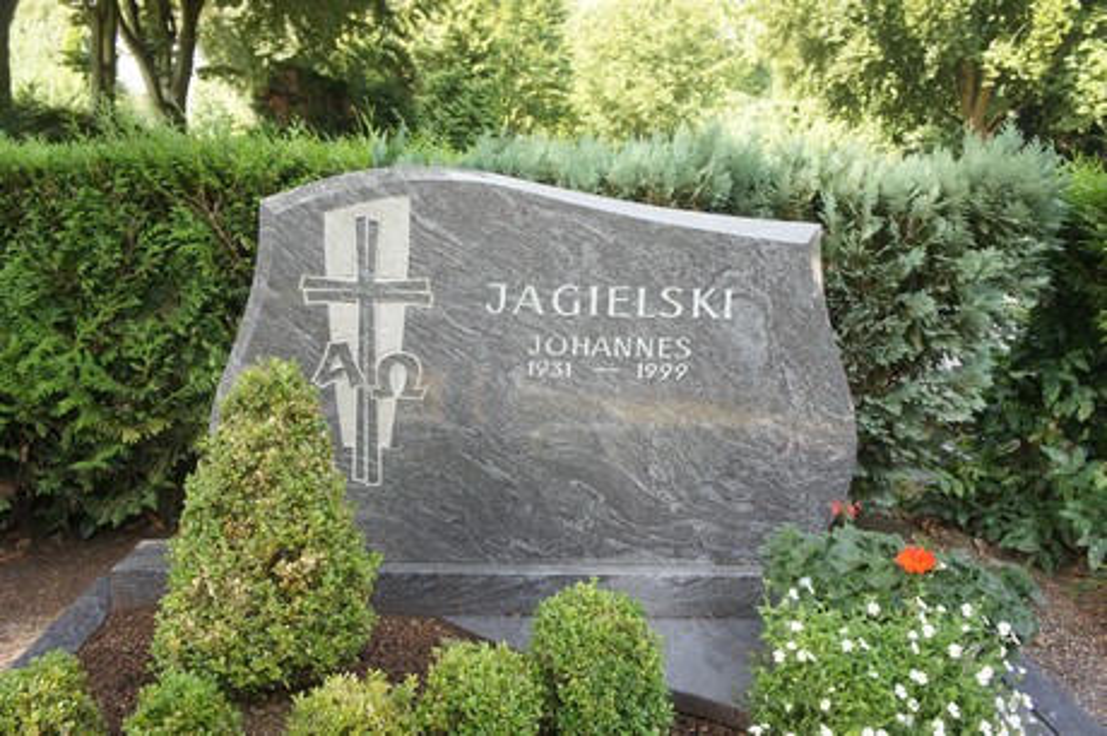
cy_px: 368
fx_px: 1060
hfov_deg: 55.1
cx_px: 554
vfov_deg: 38.3
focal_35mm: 34
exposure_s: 1/160
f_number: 5
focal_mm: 23
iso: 500
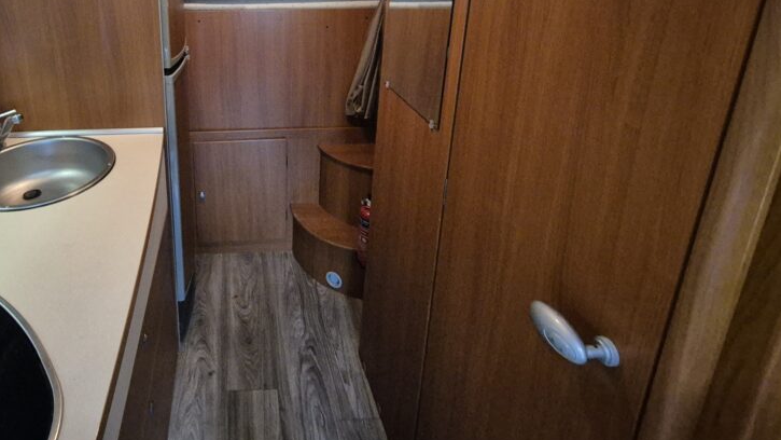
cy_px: 58
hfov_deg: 82.7
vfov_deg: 50.6
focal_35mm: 20
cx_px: 240
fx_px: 414
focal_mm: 2.2
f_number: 2.2
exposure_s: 1/25
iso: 1600
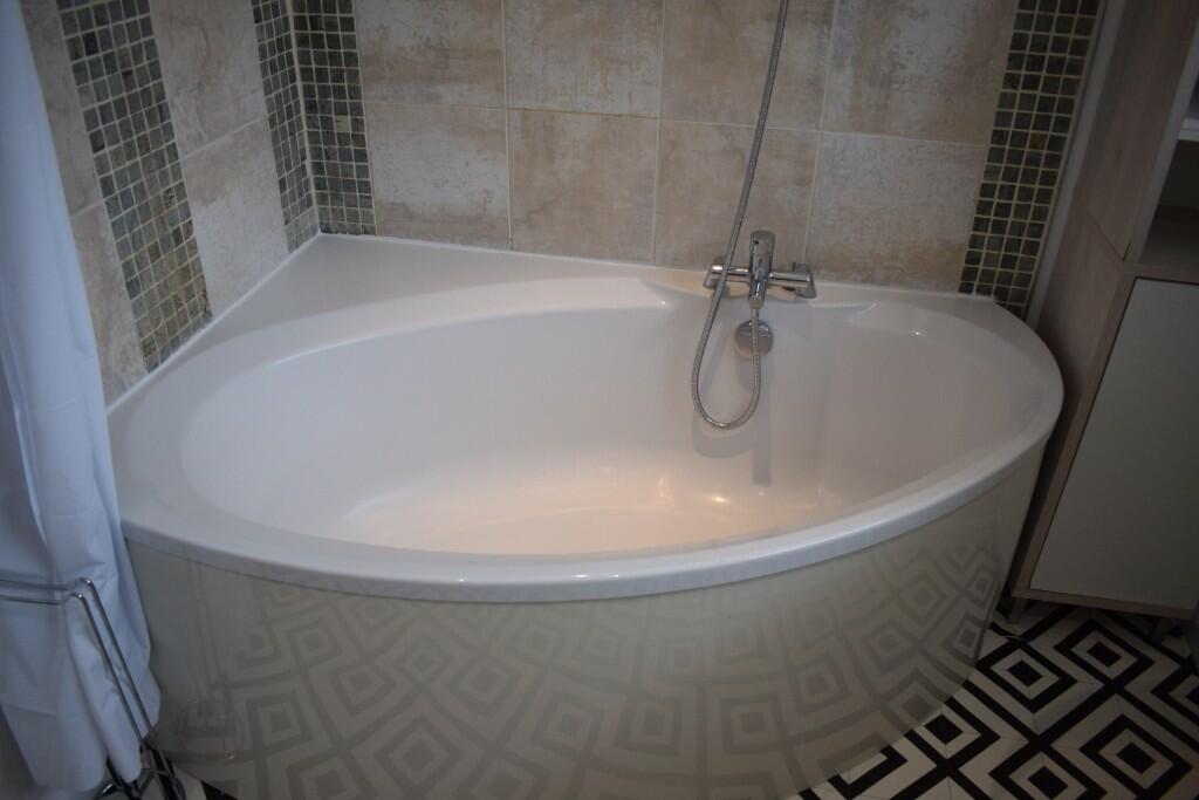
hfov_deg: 67.4
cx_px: 600
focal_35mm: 27
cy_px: 400
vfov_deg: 47.9
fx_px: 899
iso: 400
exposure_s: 1/100
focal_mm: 18
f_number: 5
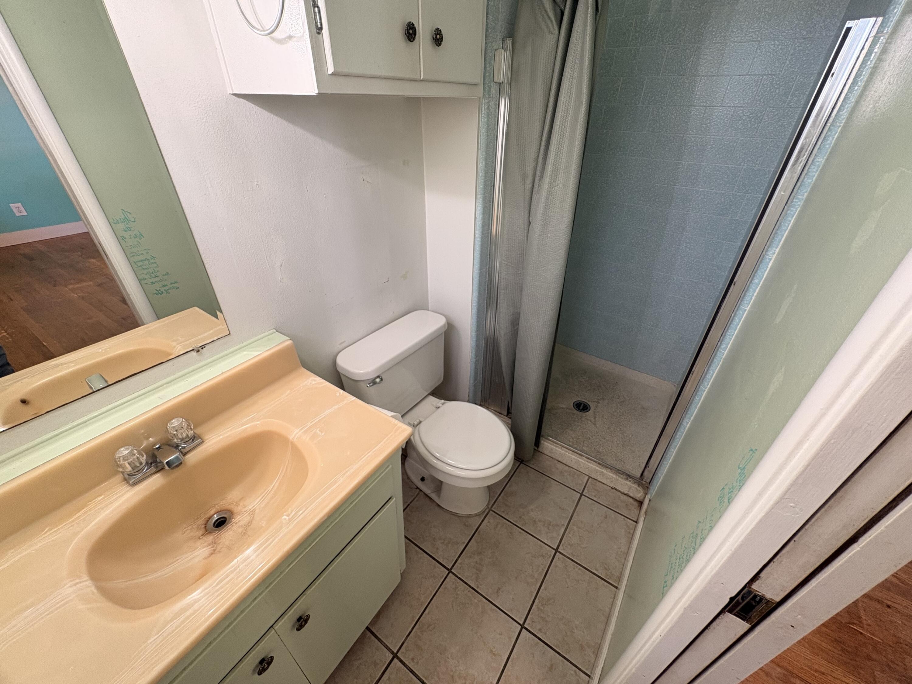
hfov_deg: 102.1
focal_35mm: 14
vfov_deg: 85.7
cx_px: 456
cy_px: 342
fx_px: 369
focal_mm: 2.22
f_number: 2.2
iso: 160
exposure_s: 1/60
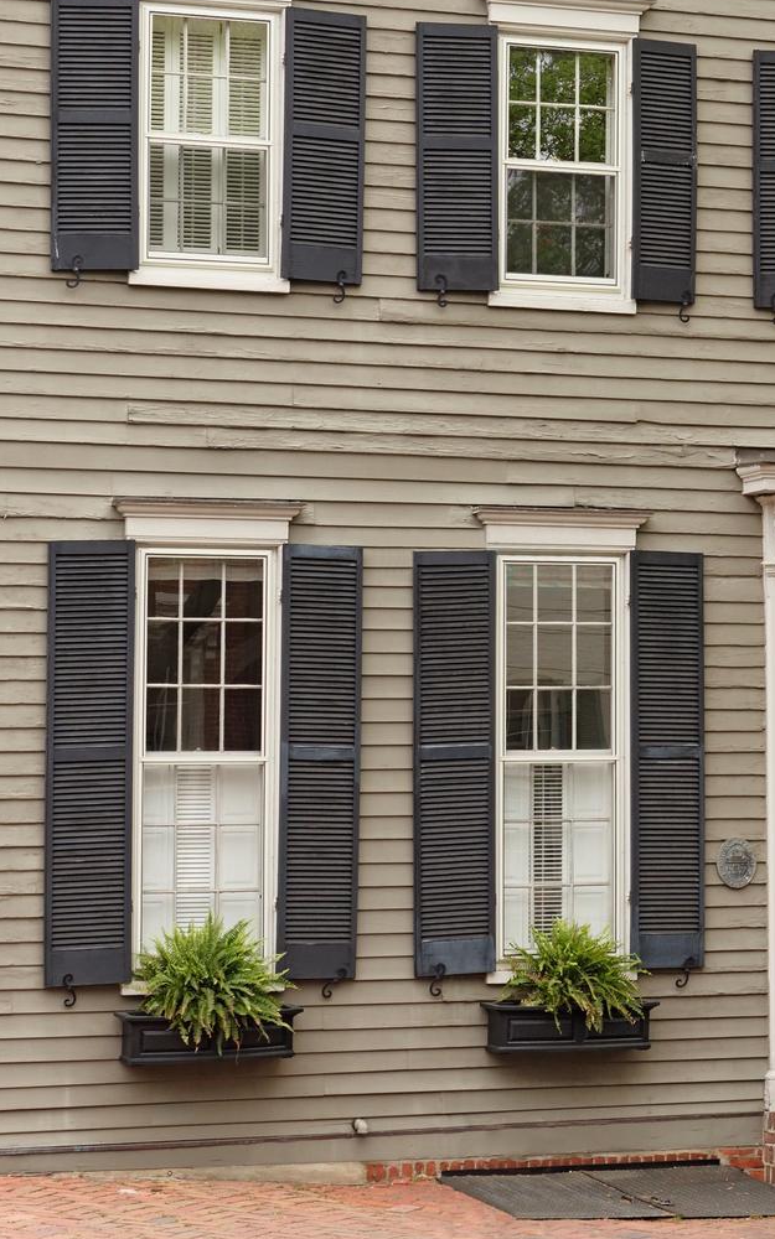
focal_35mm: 71
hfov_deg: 18.1
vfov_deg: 28.8
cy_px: 431
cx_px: 691
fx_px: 2399
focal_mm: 34
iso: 400
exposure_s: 1/160
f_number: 6.3
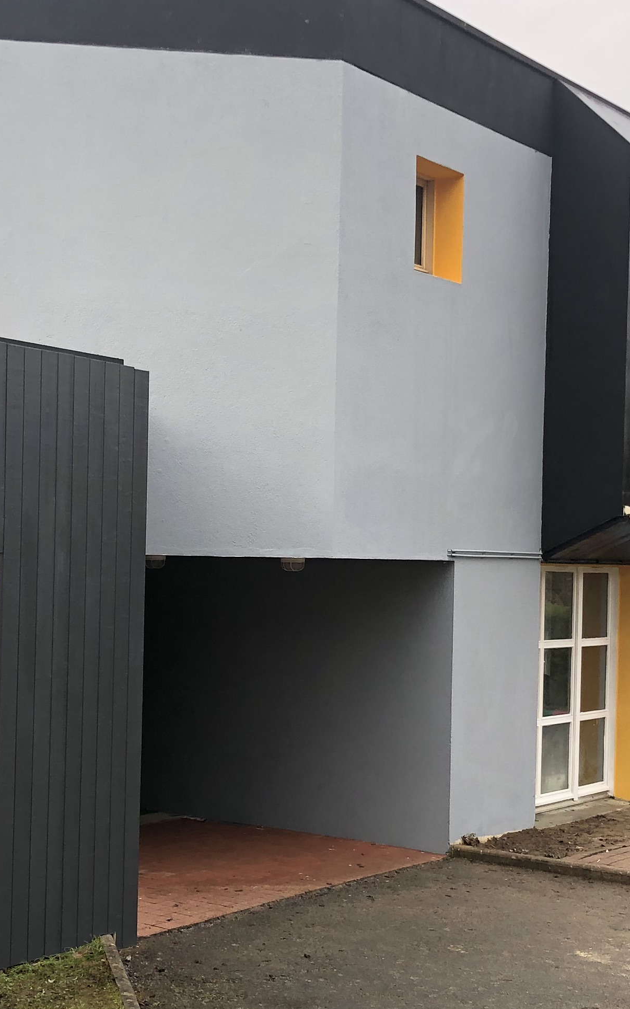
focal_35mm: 62
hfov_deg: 20.9
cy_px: 627
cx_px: 212
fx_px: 1703
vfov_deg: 32.8
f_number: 1.8
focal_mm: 4
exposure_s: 1/182
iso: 20
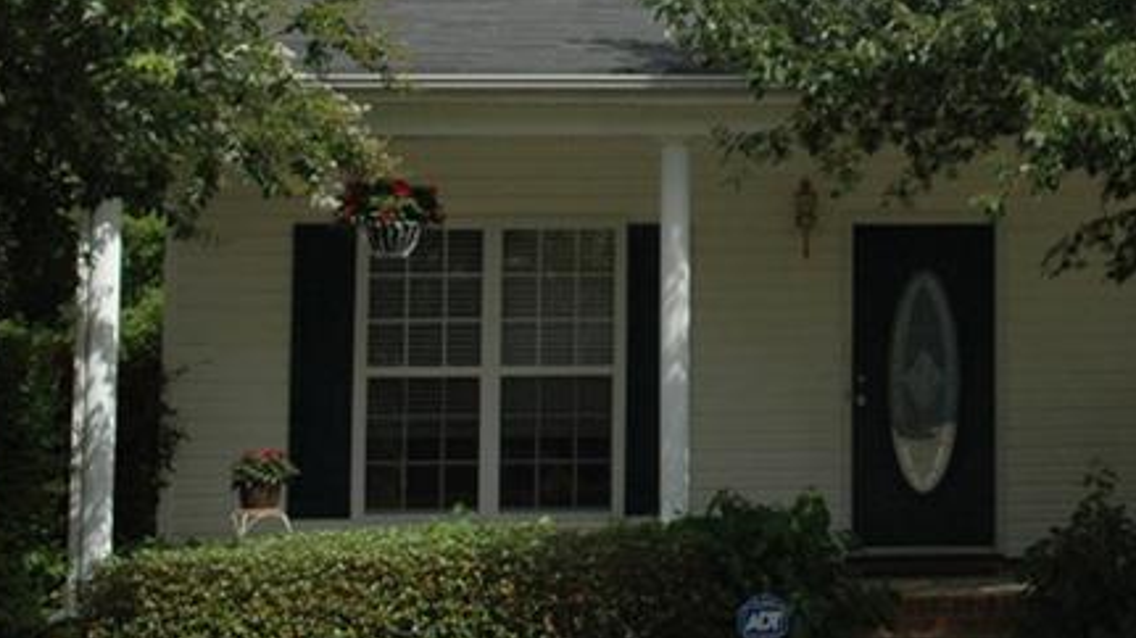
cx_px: 1231
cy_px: -5
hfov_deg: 19.0
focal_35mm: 108
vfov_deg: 11.1
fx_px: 3259
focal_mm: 29
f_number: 11
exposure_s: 1/500
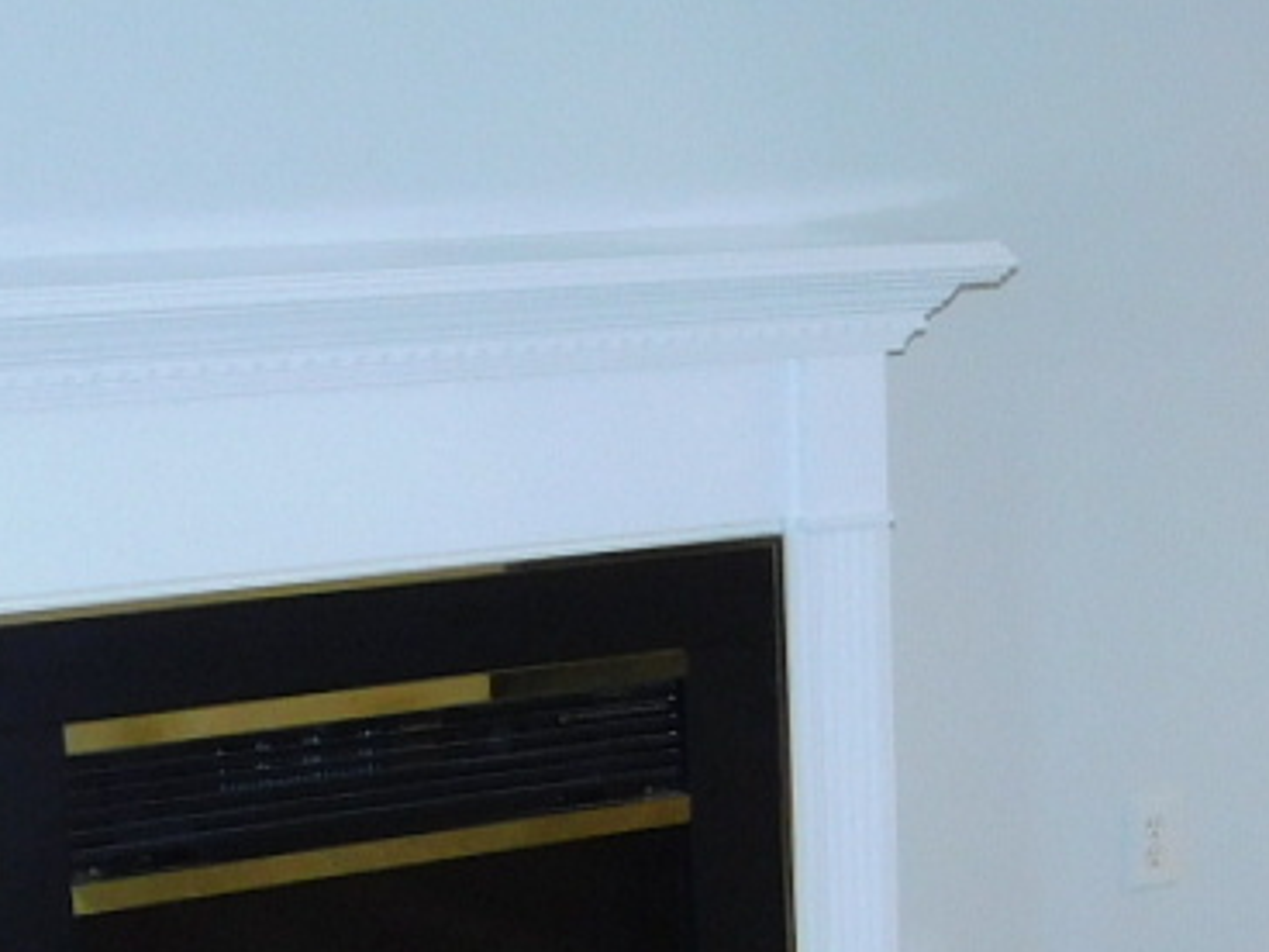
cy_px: 383
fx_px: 3666
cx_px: 1672
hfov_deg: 18.2
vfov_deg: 14.8
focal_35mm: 100
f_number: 3
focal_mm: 4
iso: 200
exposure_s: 1/30
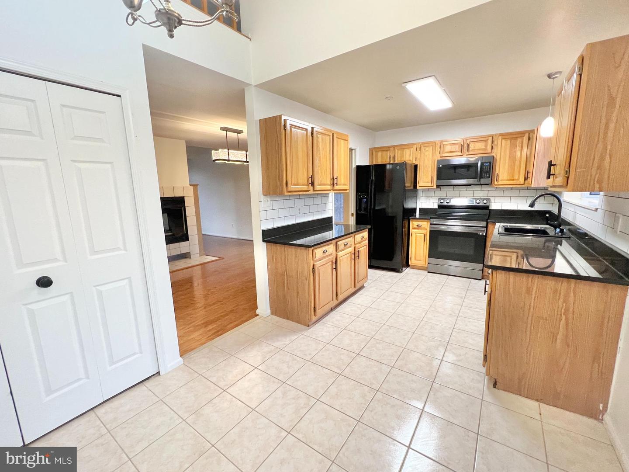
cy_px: 236
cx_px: 314
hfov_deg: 106.2
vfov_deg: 89.9
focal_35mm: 13
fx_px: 236
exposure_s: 1/60
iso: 250
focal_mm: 1.57
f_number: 1.8
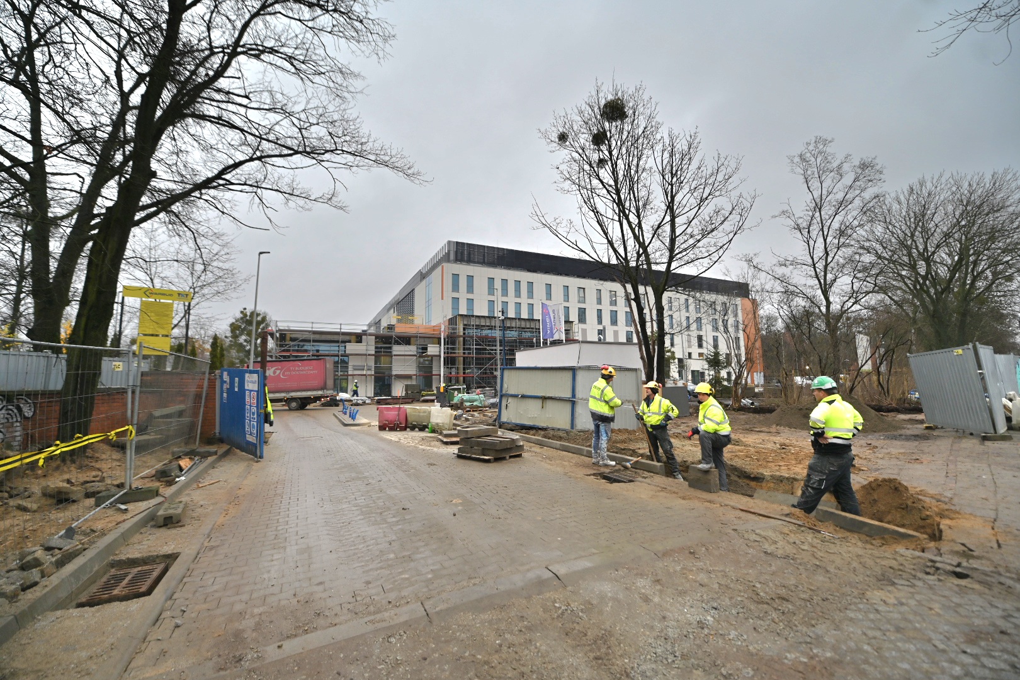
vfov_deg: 81.2
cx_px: 510
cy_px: 340
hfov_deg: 104.3
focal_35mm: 14
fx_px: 397
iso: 125
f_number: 2.8
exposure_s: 1/400
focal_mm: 14
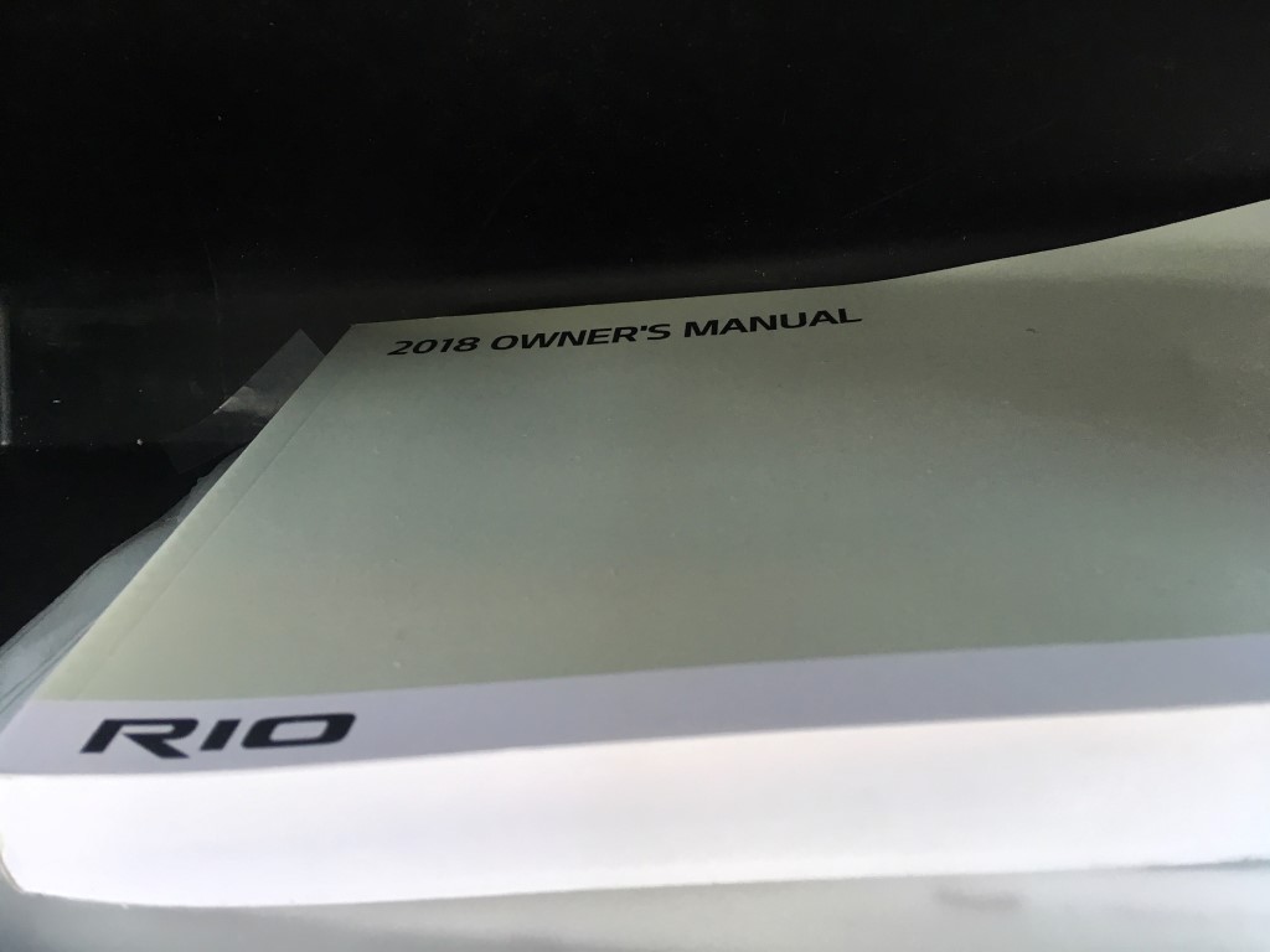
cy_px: 476
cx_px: 635
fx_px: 1064
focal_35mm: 29
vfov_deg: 48.2
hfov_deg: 61.7
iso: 32
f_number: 2.2
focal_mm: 4.15
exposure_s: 1/30
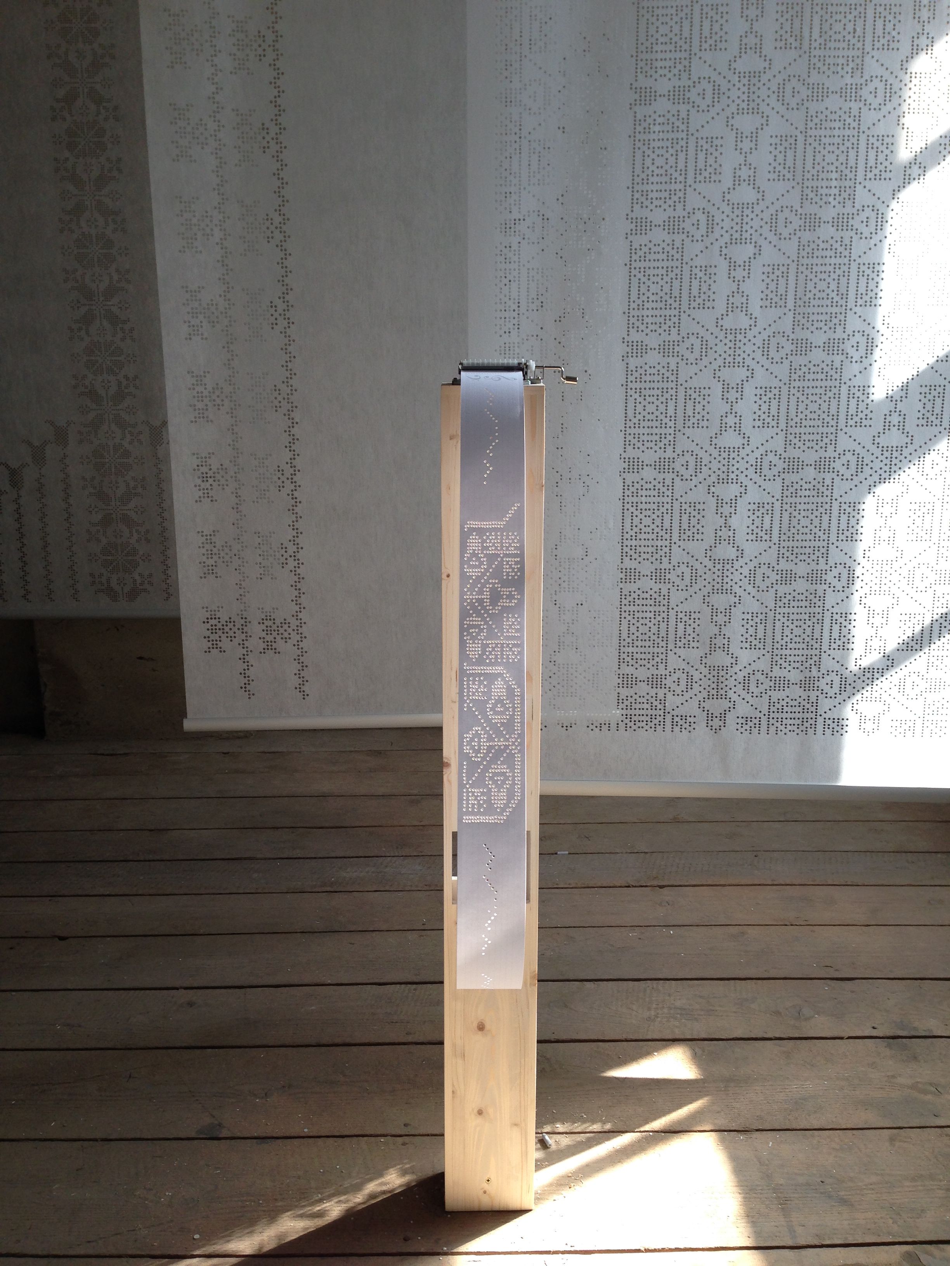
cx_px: 475
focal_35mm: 33
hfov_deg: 42.9
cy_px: 633
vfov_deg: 55.4
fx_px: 1208
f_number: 2.4
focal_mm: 4.12
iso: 64
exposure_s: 1/120
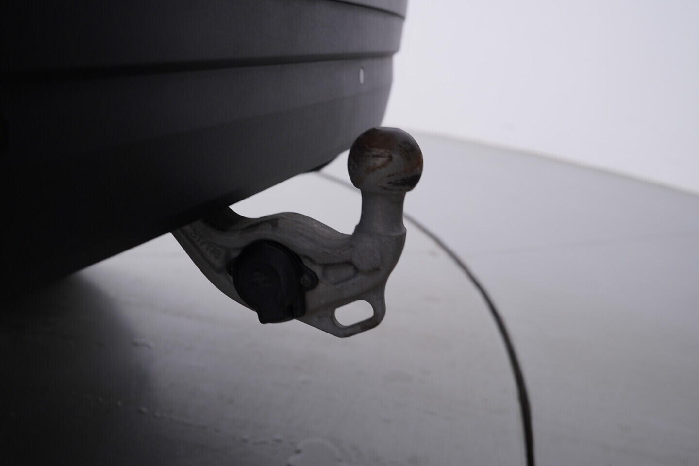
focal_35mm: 36
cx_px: 350
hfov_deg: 53.1
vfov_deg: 36.9
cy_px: 233
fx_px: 699
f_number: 4
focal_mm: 24
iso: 125
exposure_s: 1/80
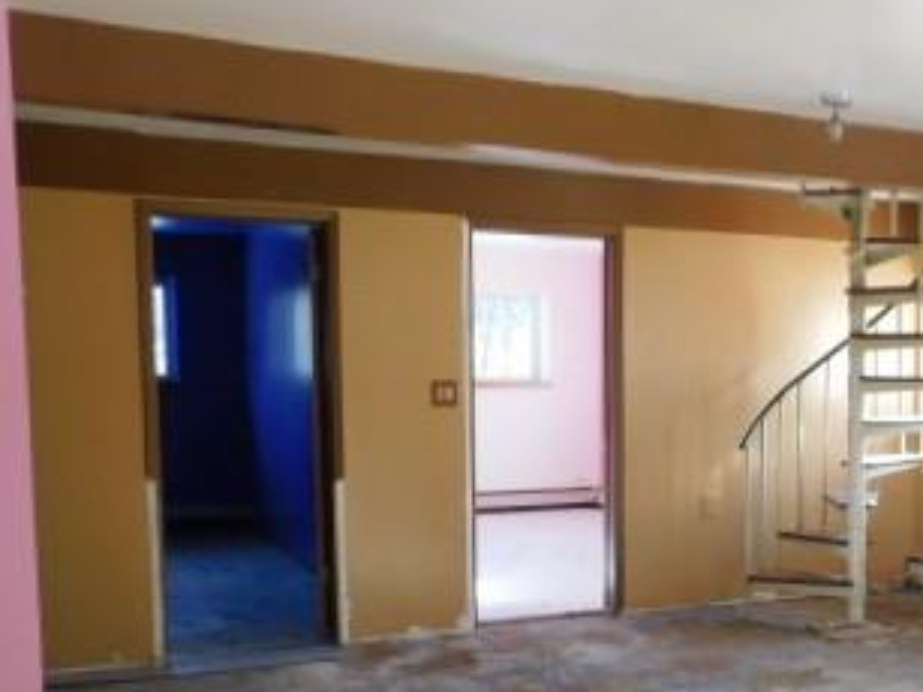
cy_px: 499
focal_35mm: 48
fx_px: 1279
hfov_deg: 37.4
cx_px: 806
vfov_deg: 29.9
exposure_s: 1/30
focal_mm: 4
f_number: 3
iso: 125
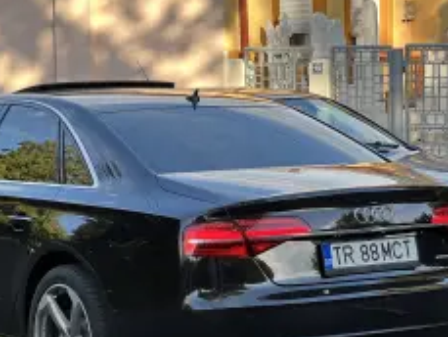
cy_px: 206
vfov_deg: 12.3
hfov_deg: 16.2
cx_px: 137
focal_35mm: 121
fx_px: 1567
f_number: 2.8
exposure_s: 1/121
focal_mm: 9
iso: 32
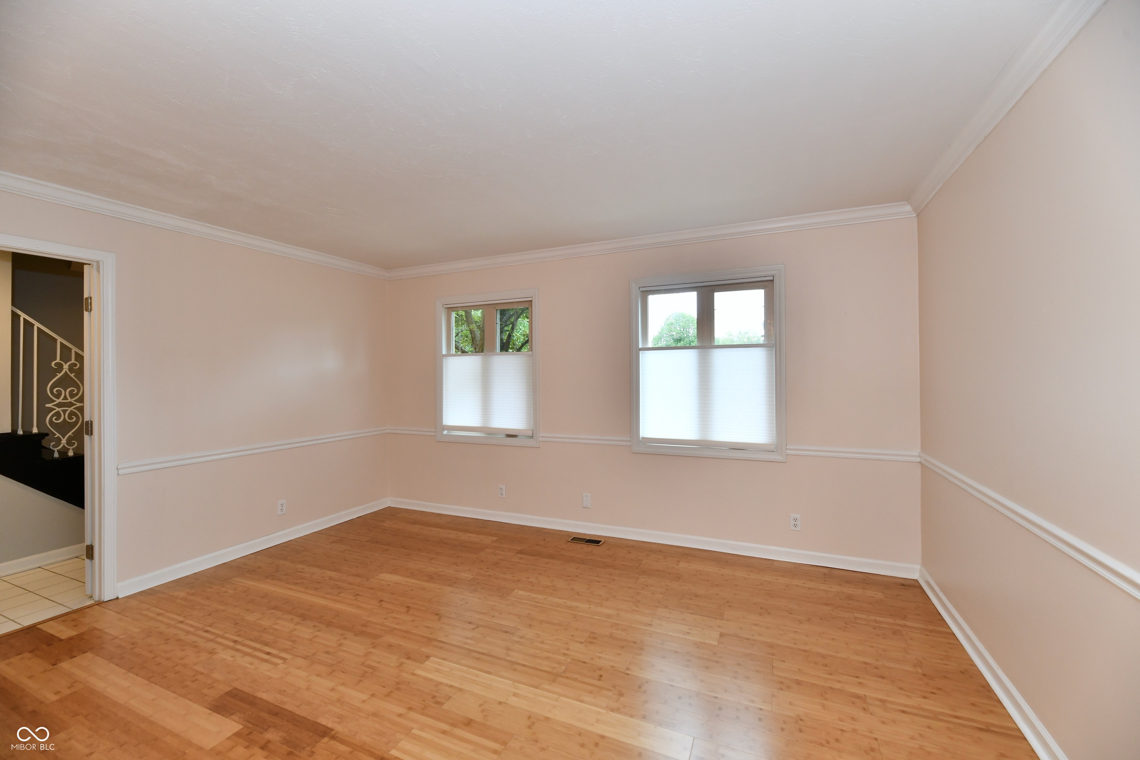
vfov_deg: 81.2
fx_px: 443
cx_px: 570
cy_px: 380
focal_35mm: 14
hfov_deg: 104.3
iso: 640
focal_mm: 14
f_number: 6.3
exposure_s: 1/80
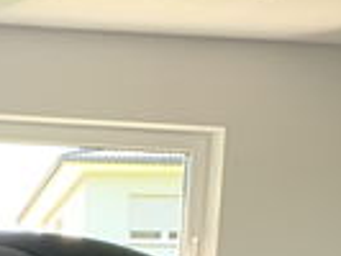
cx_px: -431
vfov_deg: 9.3
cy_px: 515
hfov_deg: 11.3
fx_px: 1479
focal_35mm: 150
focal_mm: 4.25
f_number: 1.8
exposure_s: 1/103
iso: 100
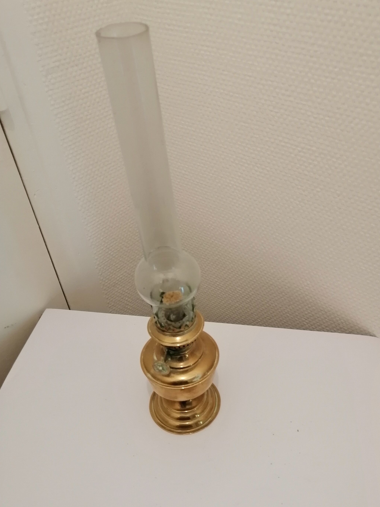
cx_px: 222
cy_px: 287
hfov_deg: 45.3
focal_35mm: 31
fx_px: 454
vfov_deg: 58.2
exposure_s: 1/33.3
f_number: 1.8
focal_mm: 3.96
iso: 200
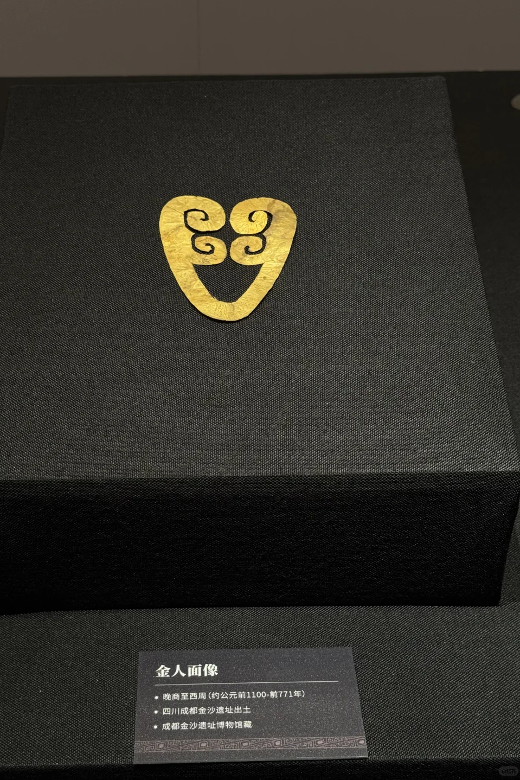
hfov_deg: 27.0
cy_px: 390
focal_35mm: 50
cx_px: 230
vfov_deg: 39.6
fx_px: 1083
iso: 200
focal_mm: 6.76
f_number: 1.78
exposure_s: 1/57
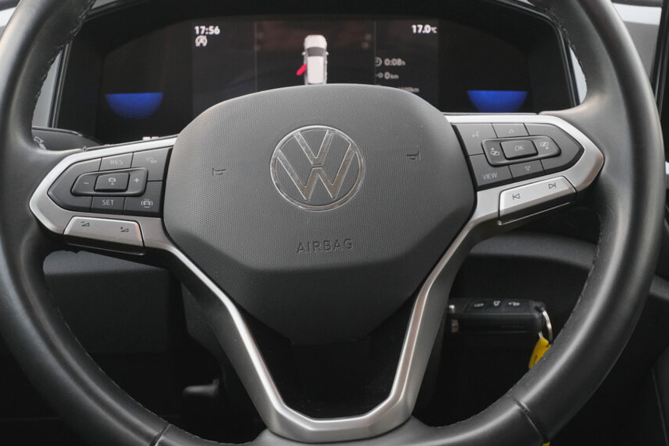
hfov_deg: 25.1
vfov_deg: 16.8
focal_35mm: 81
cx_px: 313
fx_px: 1505
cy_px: 183
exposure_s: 1/100
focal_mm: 45
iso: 2000
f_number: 7.1
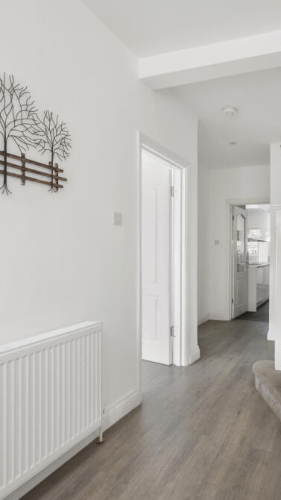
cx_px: 221
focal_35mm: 24
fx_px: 318
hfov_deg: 45.5
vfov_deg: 76.3
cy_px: 251
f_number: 16
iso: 200
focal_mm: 15
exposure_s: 1/1.25
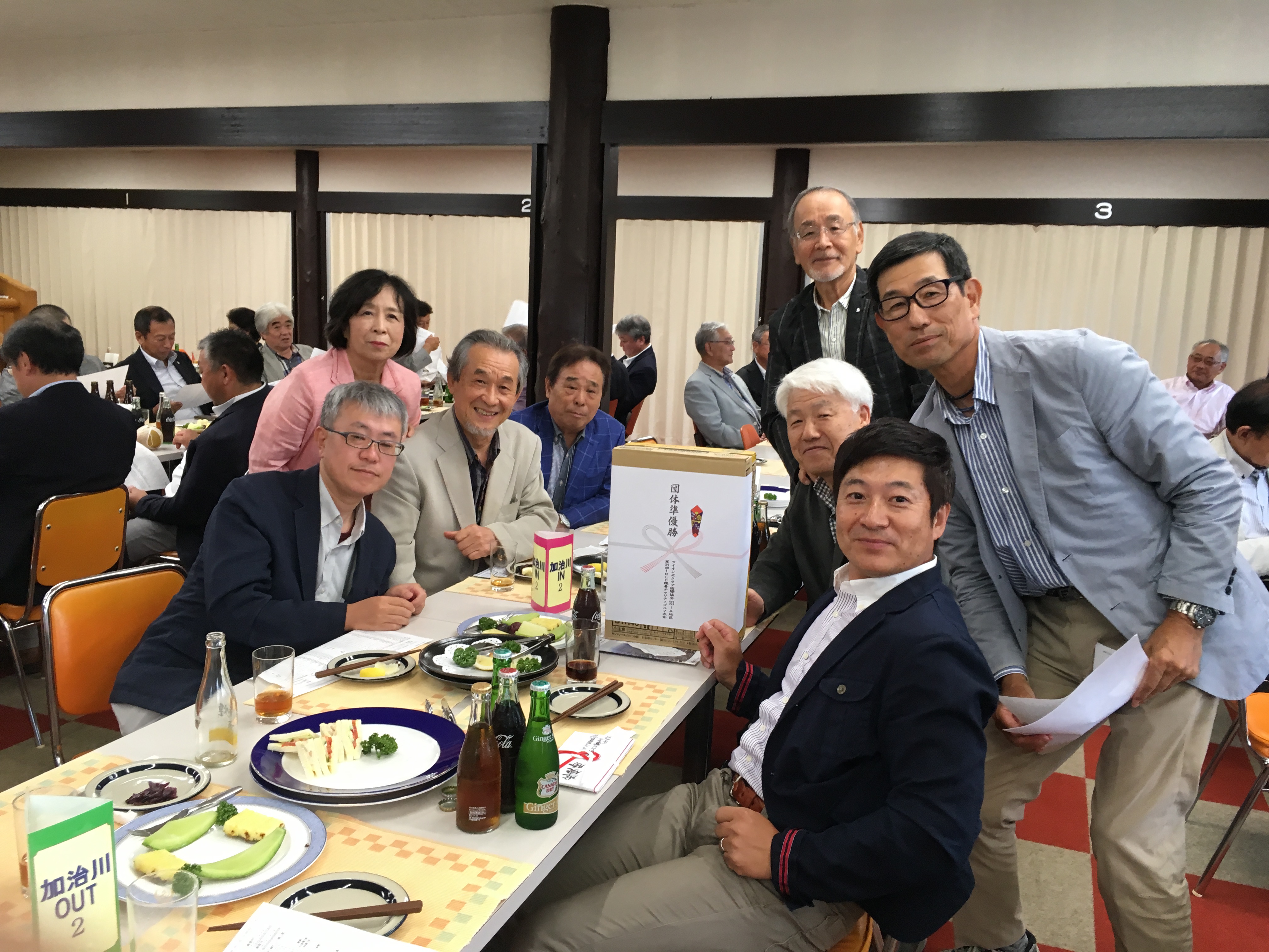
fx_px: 1063
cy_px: 476
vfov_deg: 48.2
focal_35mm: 29
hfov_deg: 61.7
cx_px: 634
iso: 64
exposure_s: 1/30
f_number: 2.2
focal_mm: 4.15
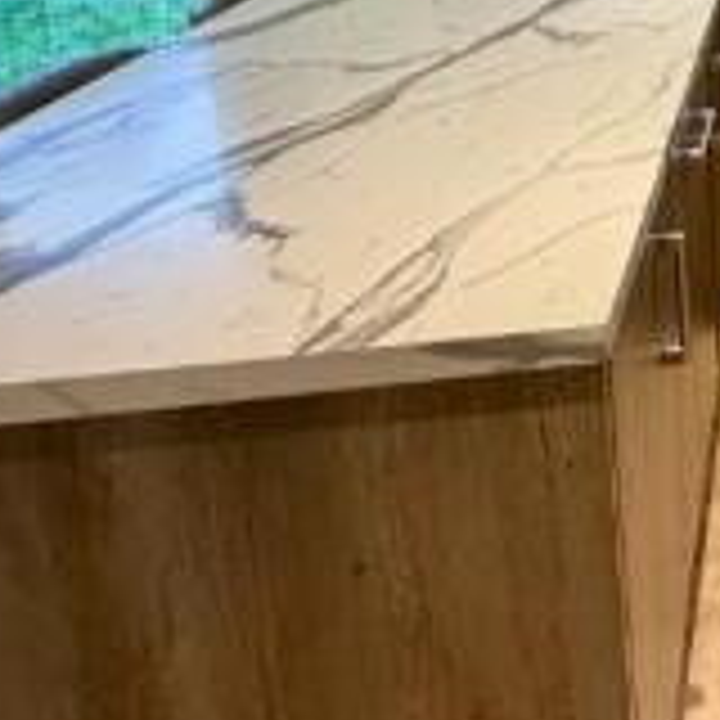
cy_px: -97
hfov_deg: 28.0
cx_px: 1024
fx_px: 1059
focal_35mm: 45
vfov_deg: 32.4
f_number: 2.2
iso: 160
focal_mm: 2.22
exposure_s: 1/50
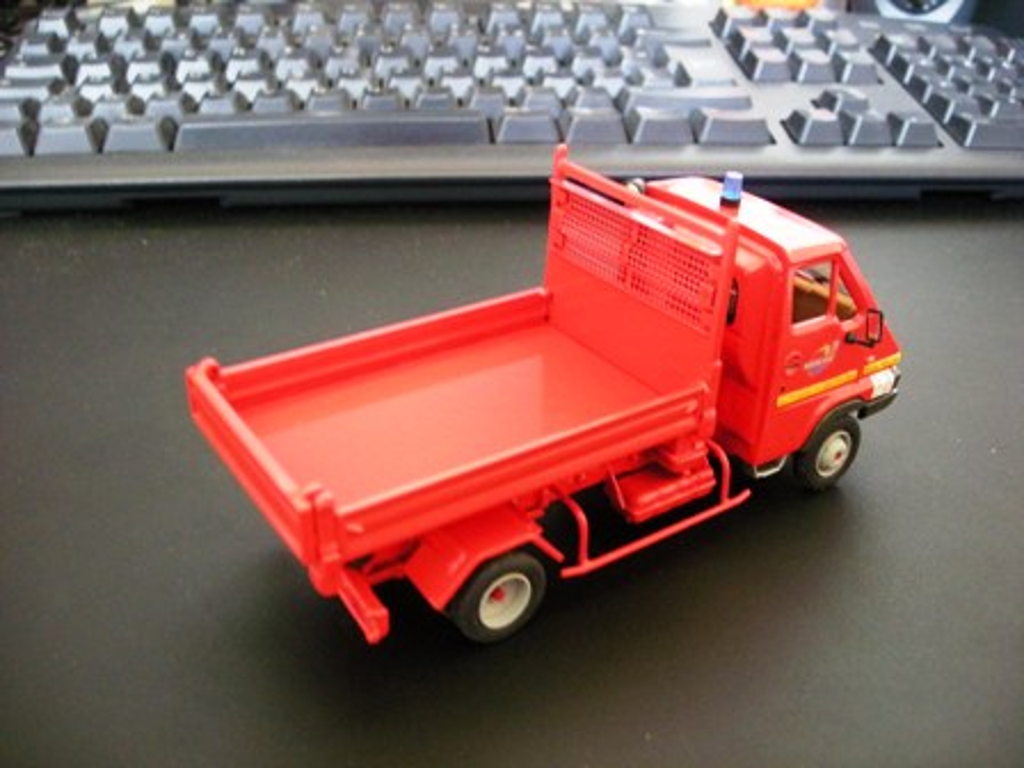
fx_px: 1035
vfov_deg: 40.7
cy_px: 384
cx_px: 512
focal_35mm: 35
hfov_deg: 52.6
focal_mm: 5.7
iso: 400
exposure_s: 1/9.2
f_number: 2.8
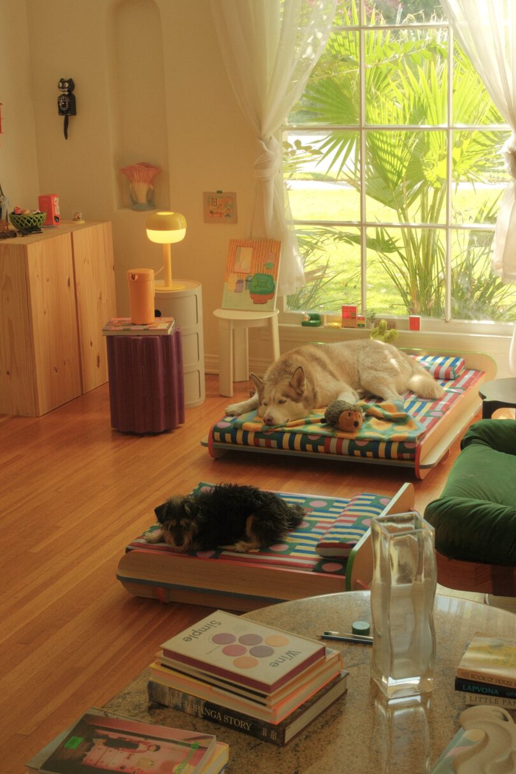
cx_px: 258
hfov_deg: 27.0
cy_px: 387
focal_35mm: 50
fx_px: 1075
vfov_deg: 39.6
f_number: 8
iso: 640
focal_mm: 33
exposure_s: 1/50
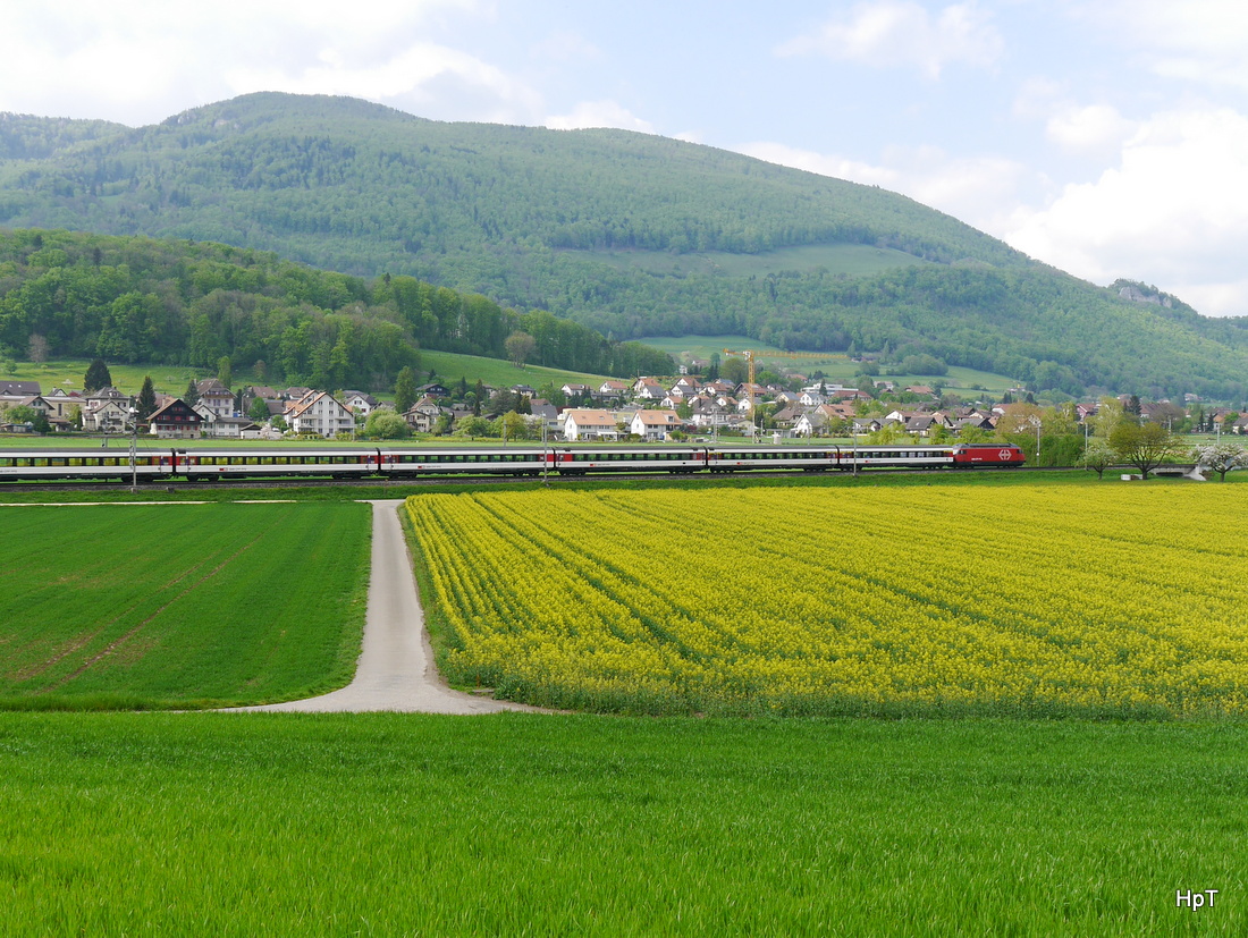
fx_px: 1010
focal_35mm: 28
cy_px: 469
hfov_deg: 63.4
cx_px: 624
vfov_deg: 49.8
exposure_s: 1/320
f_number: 6.3
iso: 160
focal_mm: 14
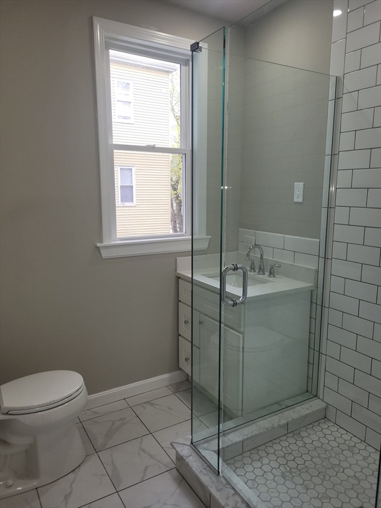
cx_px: 190
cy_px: 254
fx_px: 382
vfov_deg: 67.3
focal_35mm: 26
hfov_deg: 53.1
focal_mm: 5.4
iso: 64
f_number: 1.8
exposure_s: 1/120
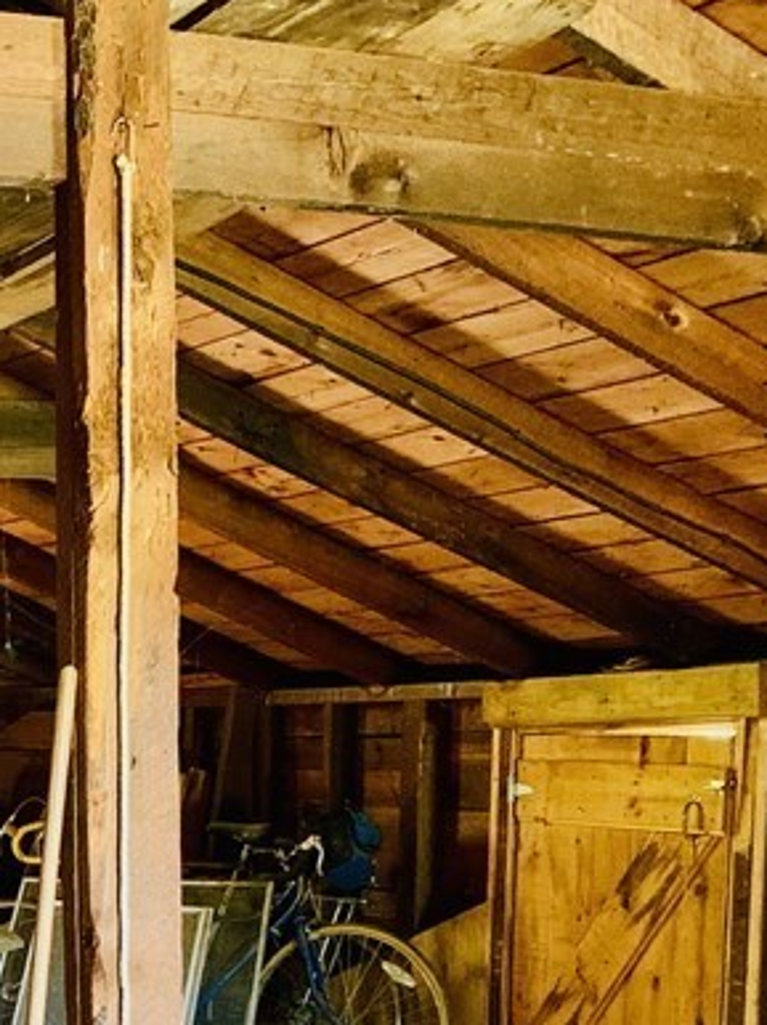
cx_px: -215
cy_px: 876
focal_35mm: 69
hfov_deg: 19.7
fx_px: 2041
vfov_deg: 27.4
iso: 400
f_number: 1.8
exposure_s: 1/30
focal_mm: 4.25
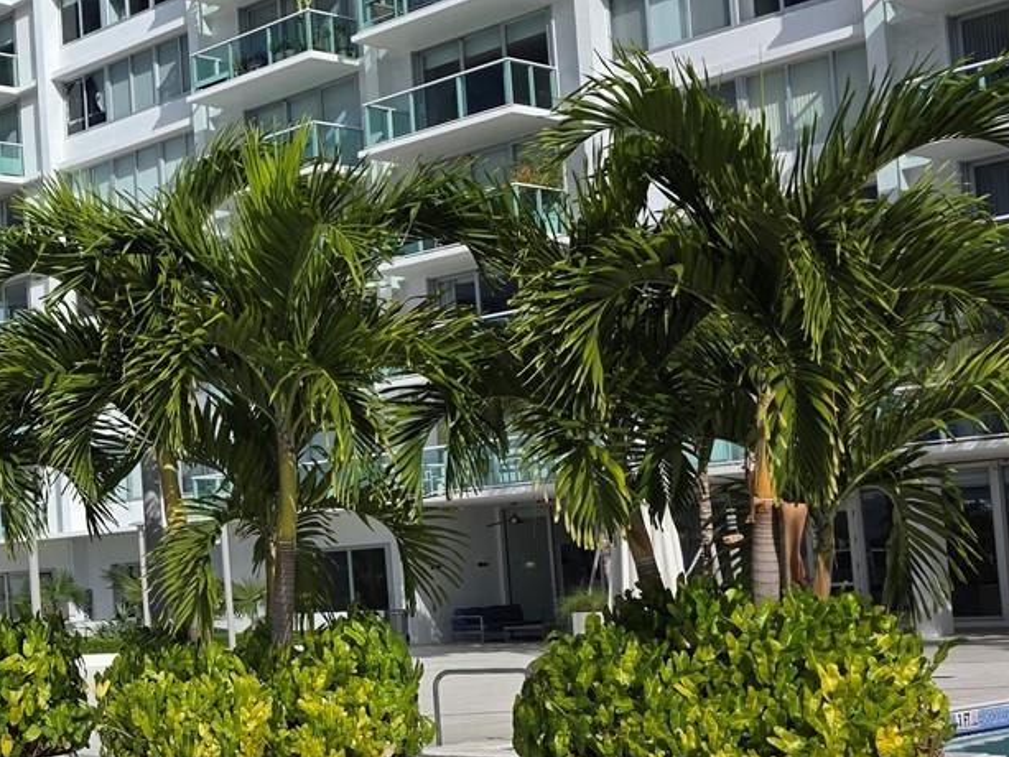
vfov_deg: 24.3
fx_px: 1749
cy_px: 512
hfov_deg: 27.7
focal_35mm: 60
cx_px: -240
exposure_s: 1/7944
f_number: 1.7
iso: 32
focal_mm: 6.3
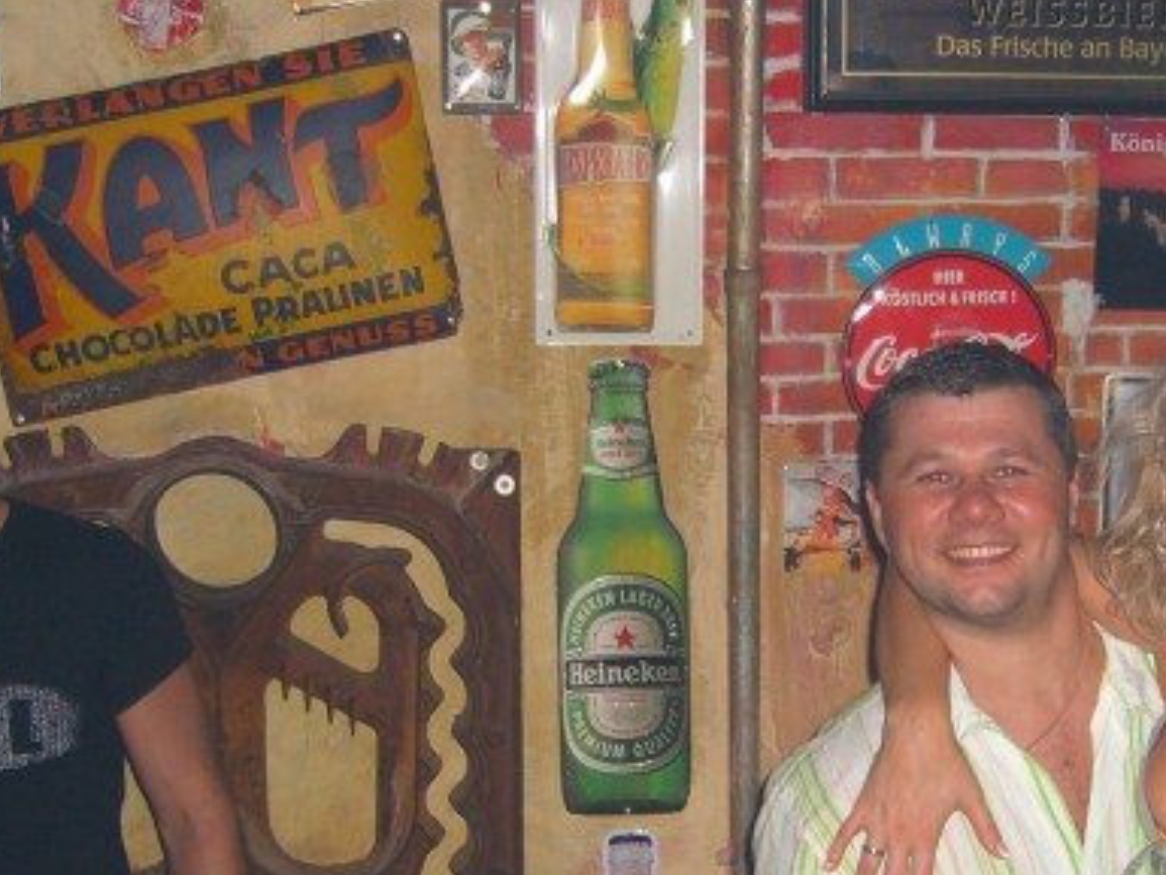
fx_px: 2662
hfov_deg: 24.5
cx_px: 830
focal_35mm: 79
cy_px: 699
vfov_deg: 18.5
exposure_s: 1/60
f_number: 2.8
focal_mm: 7.9
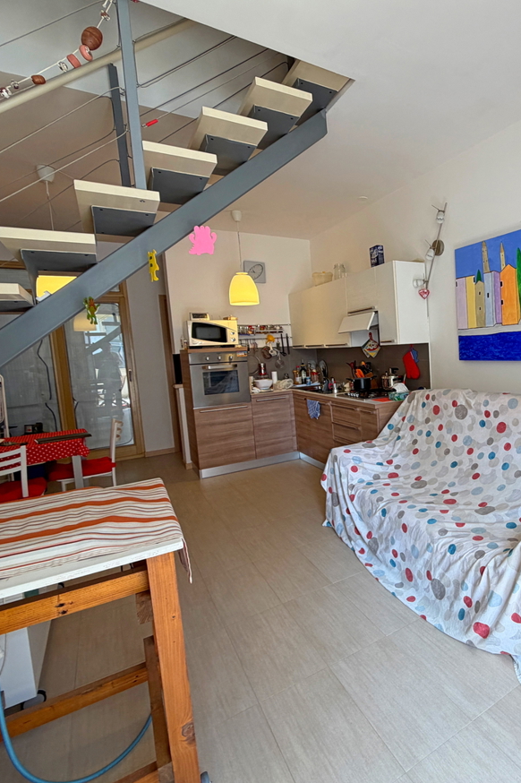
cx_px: 425
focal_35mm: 20
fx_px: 434
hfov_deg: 56.8
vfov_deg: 84.0
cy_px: 386
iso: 80
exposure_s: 1/100
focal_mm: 2.22
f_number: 2.2
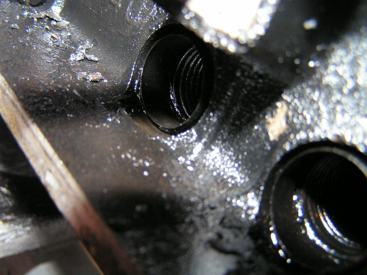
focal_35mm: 38
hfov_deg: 49.0
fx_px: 403
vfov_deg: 37.7
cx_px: 184
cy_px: 138
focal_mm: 6.3
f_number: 2.8
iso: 200
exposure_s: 1/250
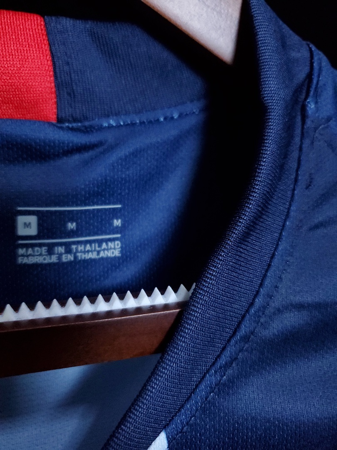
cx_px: 168
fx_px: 337
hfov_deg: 53.1
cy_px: 225
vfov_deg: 67.3
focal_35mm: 26
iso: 500
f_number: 1.5
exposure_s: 1/60
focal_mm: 4.3
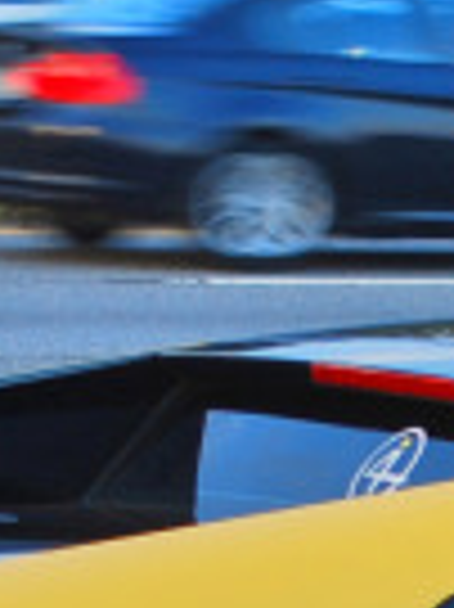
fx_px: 5564
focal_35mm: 318
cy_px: 754
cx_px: 627
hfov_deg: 4.6
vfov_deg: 6.2
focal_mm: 29
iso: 100
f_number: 4.8
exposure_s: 1/60
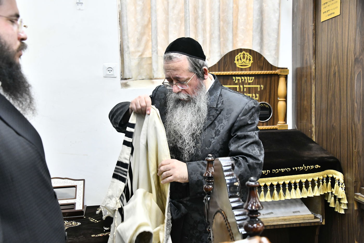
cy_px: 122
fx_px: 425
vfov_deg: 31.9
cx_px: 182
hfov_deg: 46.4
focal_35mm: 42
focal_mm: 42
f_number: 5.6
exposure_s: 1/200
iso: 3200
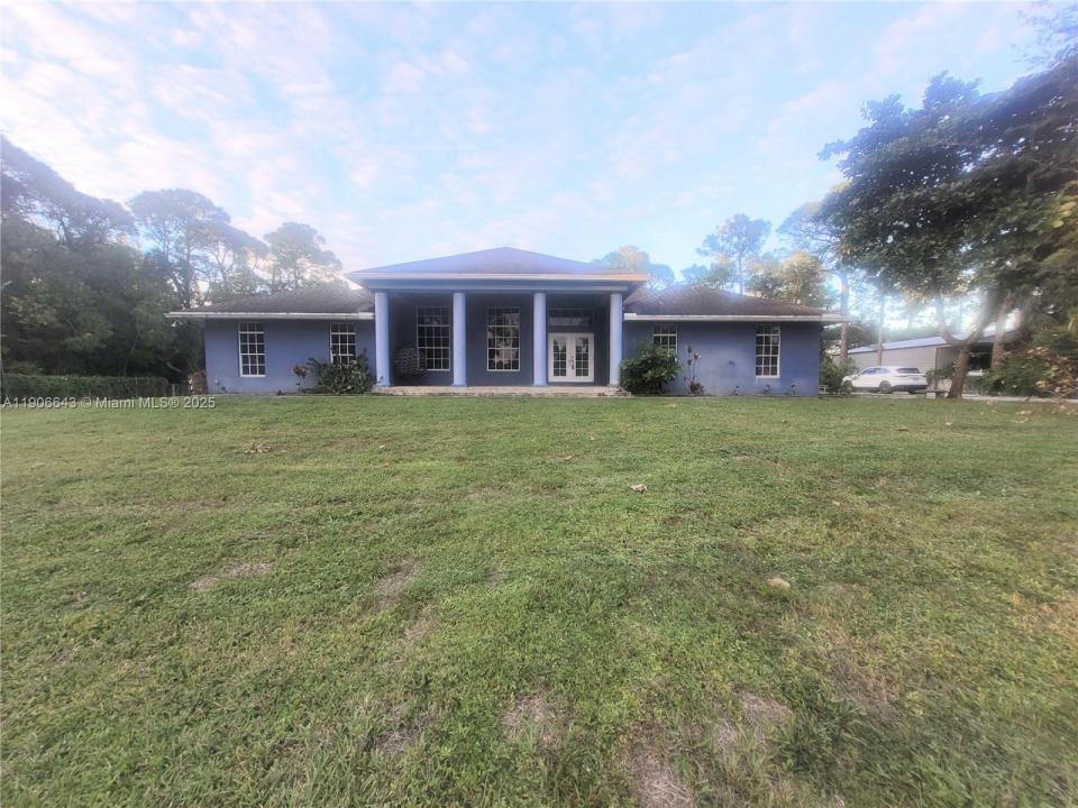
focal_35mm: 13
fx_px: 405
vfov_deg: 89.9
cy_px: 404
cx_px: 539
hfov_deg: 106.2
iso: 40
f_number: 2.2
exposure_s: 1/132
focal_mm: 1.74
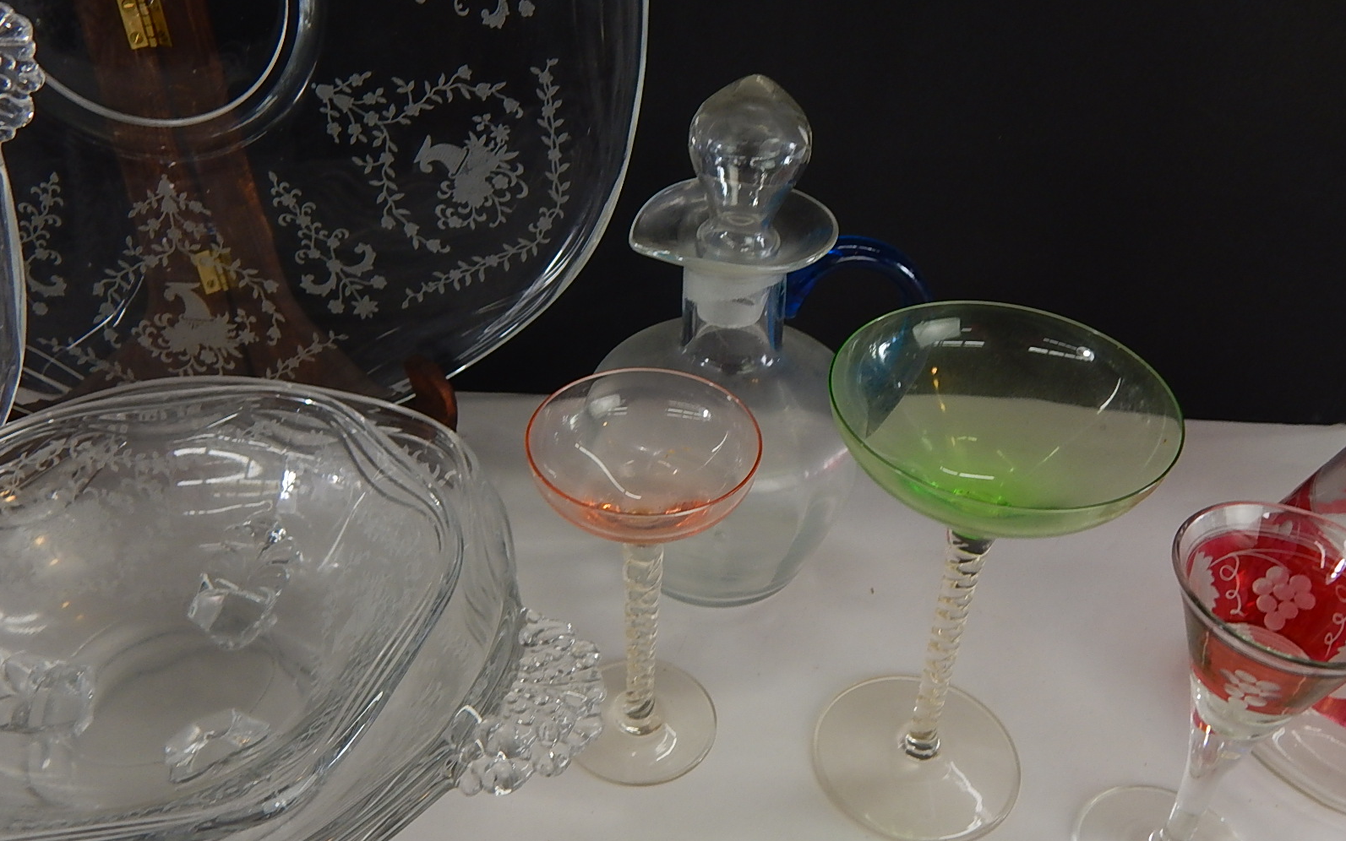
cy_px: 454
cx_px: 674
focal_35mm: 33
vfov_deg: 38.3
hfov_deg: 58.1
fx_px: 1211
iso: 125
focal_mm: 5.6
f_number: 3.2
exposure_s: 1/80
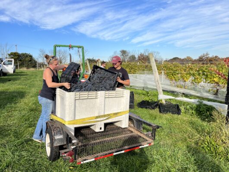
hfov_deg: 67.3
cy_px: 86
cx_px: 114
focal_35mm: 26
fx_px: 172
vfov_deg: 53.1
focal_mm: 5.1
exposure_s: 1/2463
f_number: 1.6
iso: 50
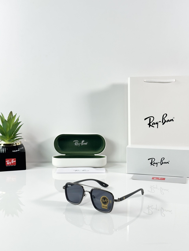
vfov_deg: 39.7
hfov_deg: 30.3
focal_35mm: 48
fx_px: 349
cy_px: 126
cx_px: 94
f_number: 1.78
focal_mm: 6.86
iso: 80
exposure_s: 1/100
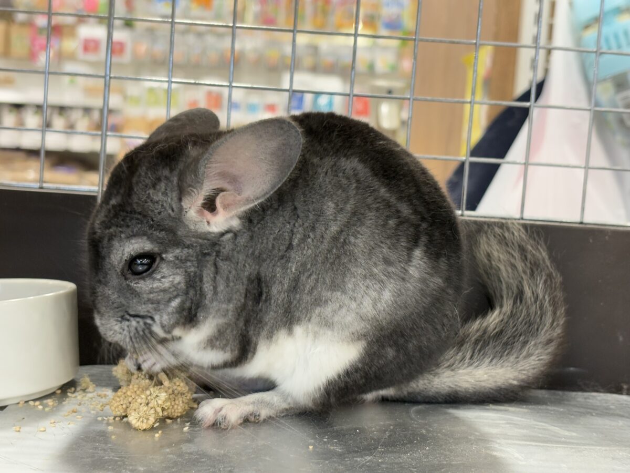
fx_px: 946
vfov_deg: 28.0
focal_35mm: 52
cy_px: 236
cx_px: 315
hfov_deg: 36.8
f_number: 1.6
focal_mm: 5.96
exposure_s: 1/33
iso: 100
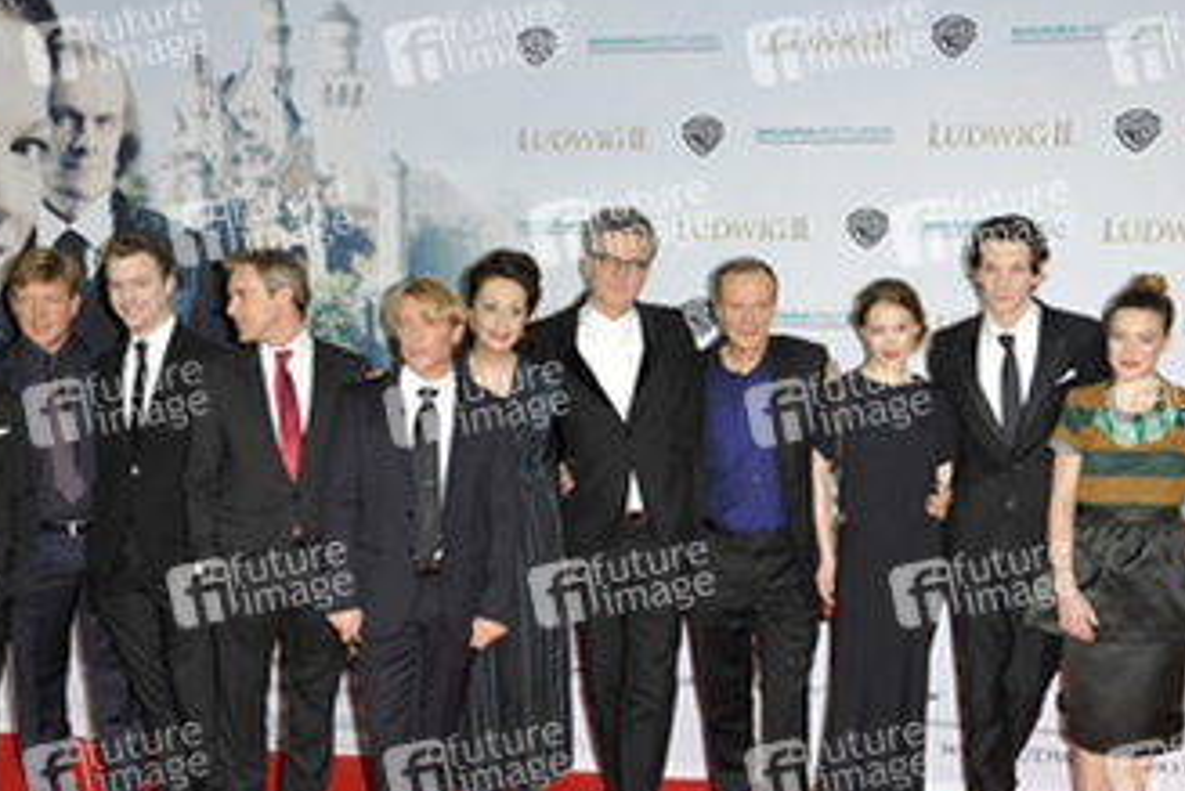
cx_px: 524
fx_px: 1581
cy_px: 495
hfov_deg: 41.0
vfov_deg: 28.0
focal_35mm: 48
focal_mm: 35
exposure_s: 1/160
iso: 500
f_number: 6.3
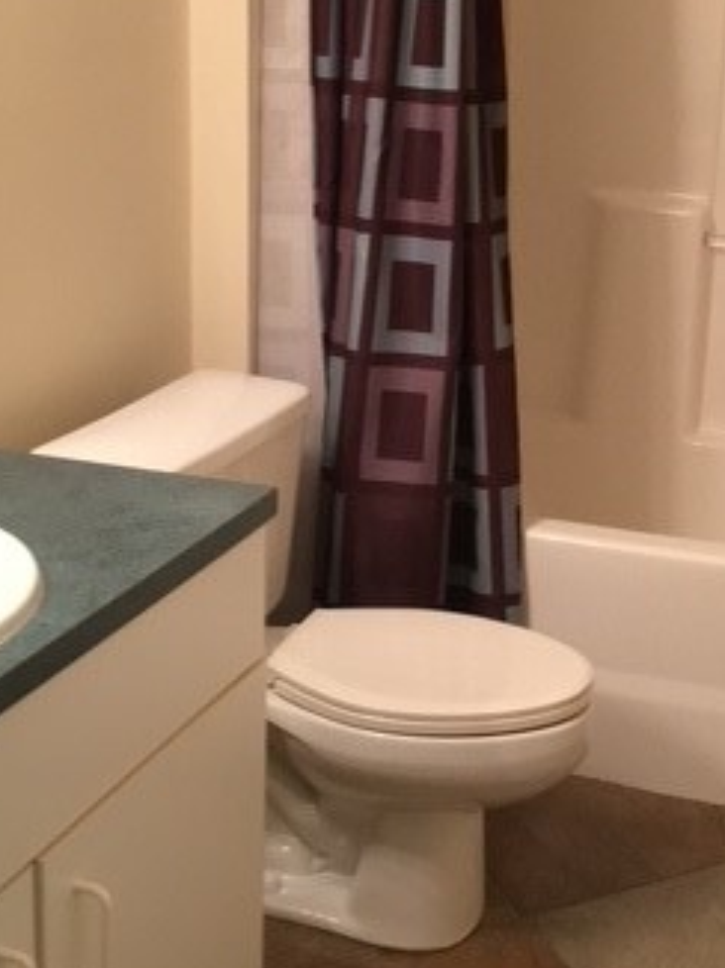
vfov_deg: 33.8
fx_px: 1594
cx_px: 550
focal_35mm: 57
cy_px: 419
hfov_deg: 25.3
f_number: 2.2
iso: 160
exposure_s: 1/30
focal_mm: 4.15
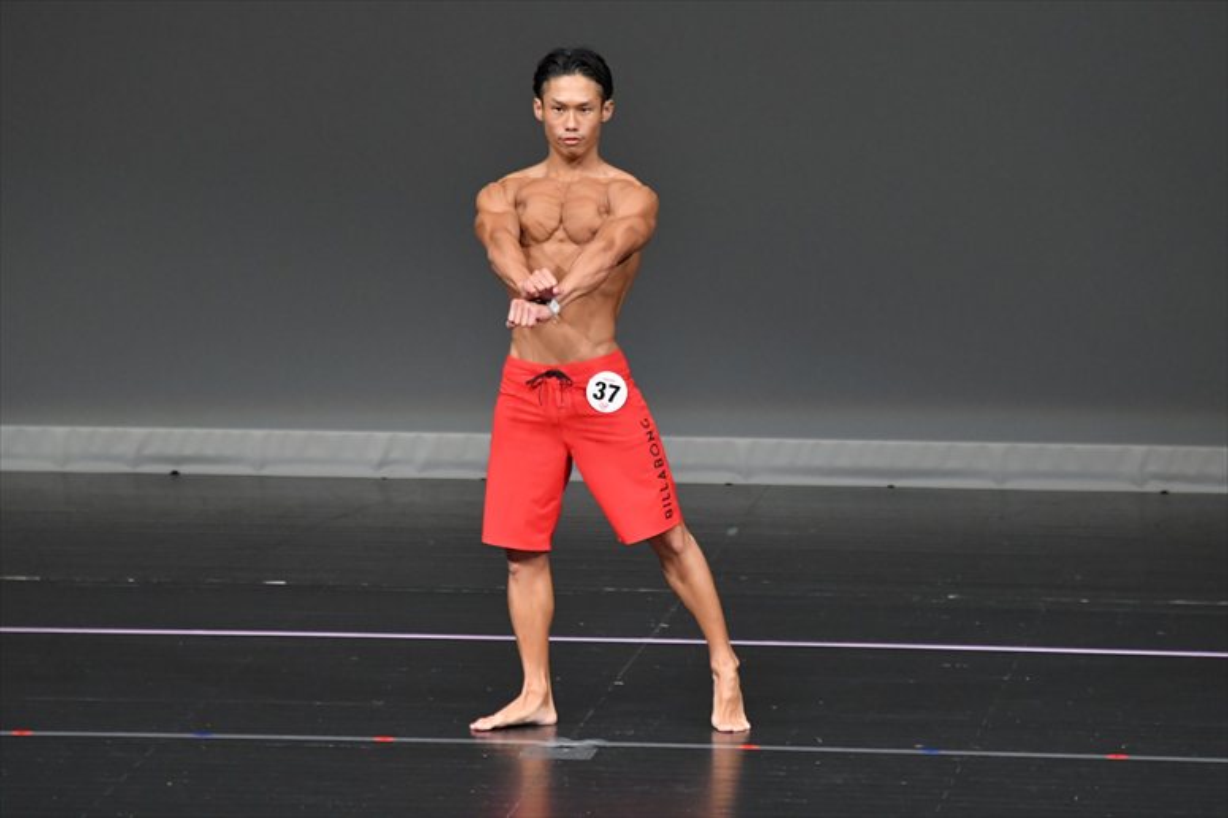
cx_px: 614
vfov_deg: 4.0
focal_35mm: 345
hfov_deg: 6.0
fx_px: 11763
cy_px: 409
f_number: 5.6
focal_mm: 230
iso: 4000
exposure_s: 1/400
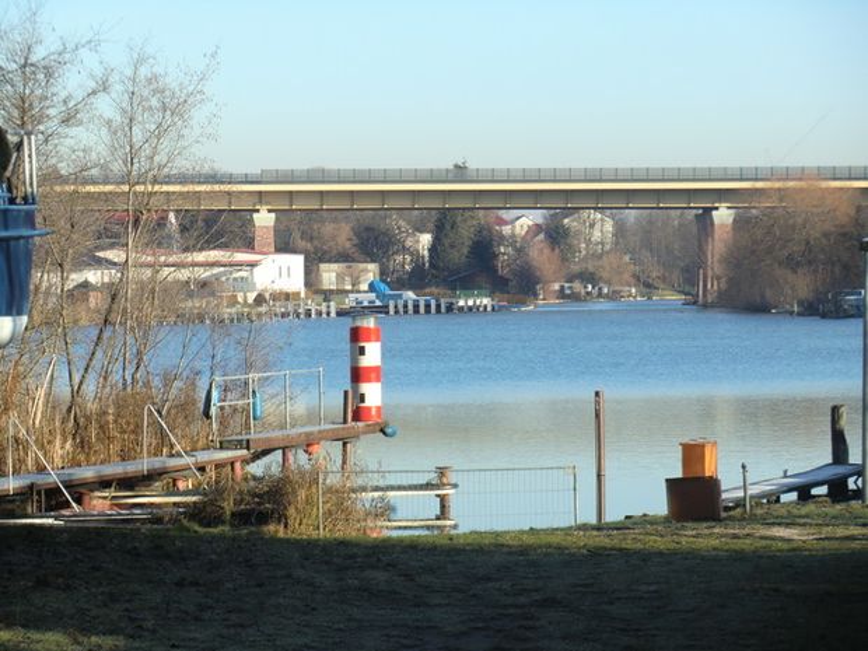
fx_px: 3636
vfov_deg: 10.2
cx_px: 434
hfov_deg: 13.6
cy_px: 326
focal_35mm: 145
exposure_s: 1/200
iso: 64
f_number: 4.6
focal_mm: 25.9
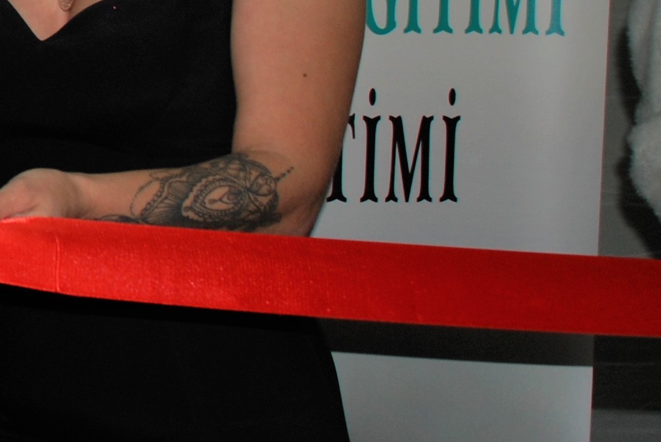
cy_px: -74
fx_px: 2261
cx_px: -349
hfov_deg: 15.3
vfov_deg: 11.0
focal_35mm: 123
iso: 200
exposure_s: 1/60
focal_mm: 22
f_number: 3.8
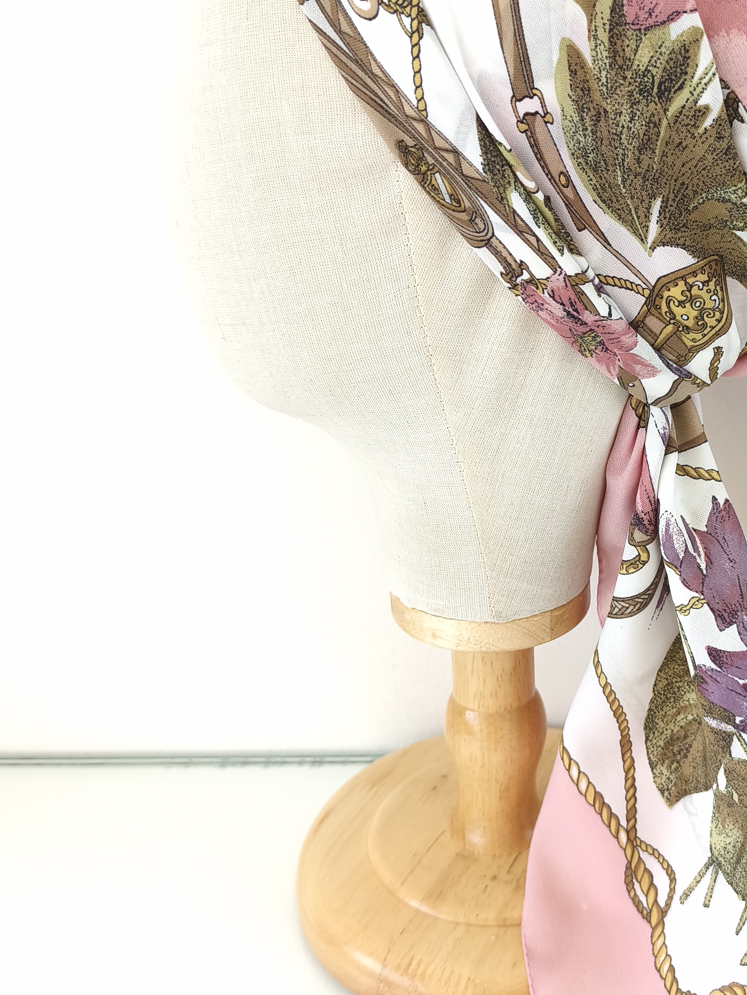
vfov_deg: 46.8
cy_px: 462
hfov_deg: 35.3
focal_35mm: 40
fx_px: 1151
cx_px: 542
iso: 200
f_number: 1.65
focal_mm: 6.14
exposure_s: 1/80
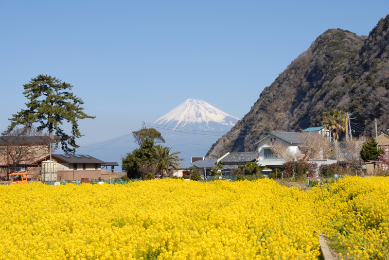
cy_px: 130
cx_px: 194
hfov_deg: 28.0
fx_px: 779
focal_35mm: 72
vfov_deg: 19.0
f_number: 11
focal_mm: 48
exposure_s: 1/160
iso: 100
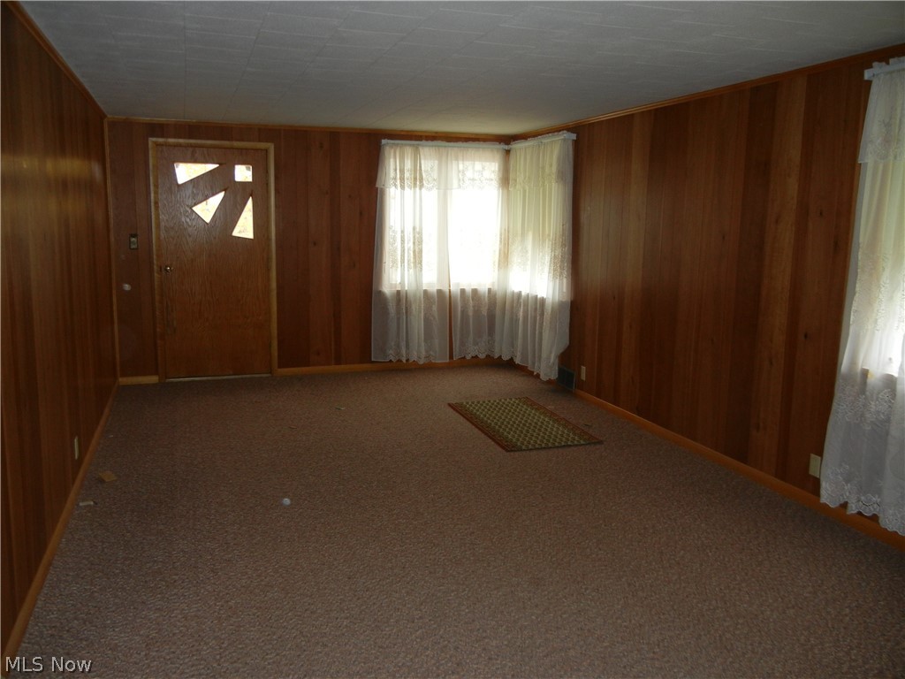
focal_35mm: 30
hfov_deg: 60.0
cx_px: 452
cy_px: 340
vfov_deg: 46.8
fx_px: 784
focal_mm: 5.4
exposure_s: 1/31.5
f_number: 3.5
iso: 200
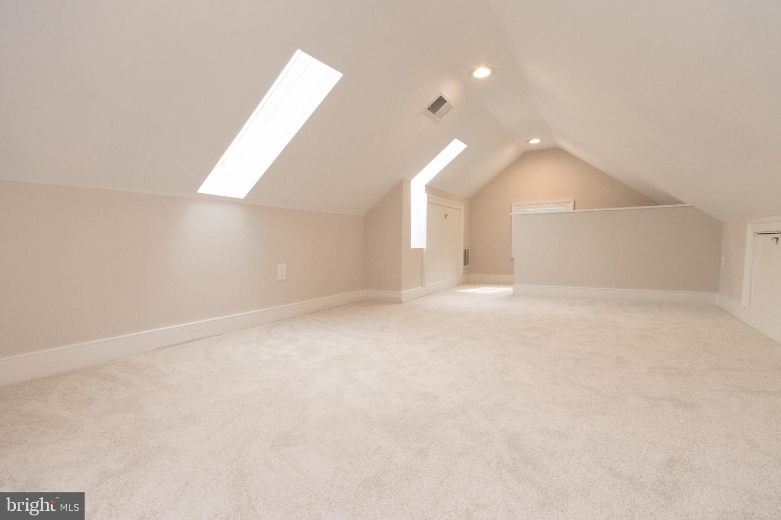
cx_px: 390
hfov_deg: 100.4
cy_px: 260
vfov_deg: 77.3
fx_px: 325
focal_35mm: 15
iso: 2000
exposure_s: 1/160
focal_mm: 10
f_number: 9
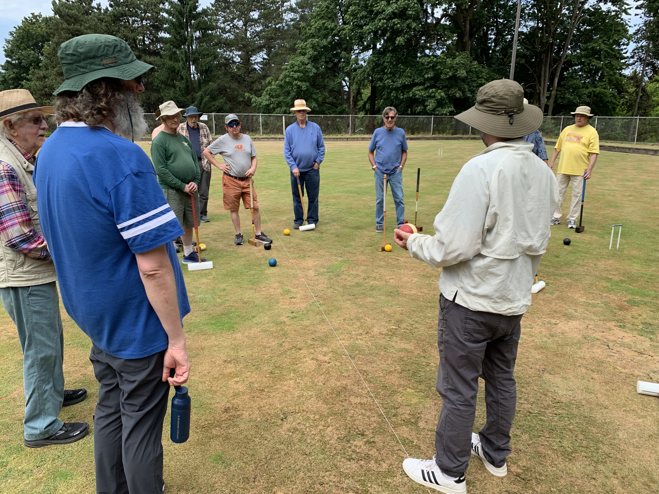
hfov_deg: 67.3
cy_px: 247
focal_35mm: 26
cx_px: 330
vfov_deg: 53.1
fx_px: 495
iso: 25
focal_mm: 4.25
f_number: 1.8
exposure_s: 1/1100
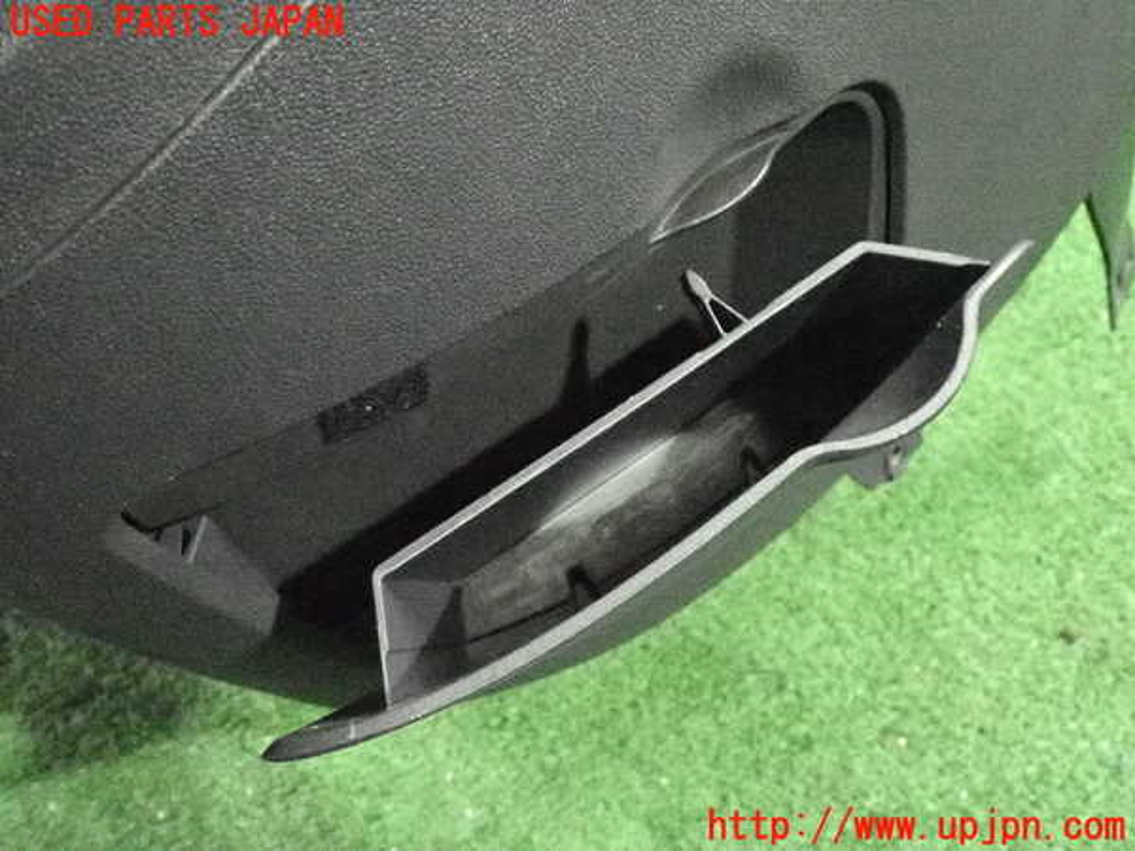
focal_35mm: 50
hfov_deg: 38.2
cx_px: 568
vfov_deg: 29.1
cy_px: 426
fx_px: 1639
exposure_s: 1/125
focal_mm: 9.01
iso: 10000
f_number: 3.2
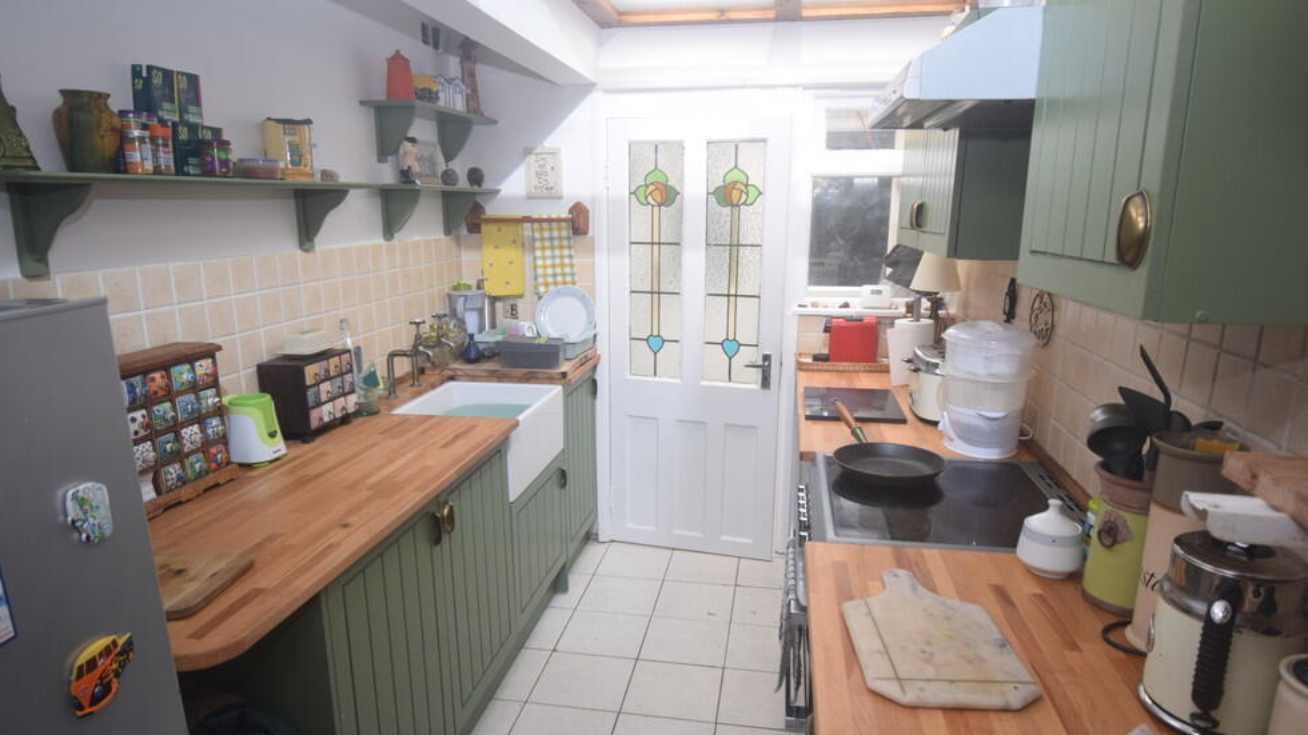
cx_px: 645
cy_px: 392
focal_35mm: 23
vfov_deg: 49.5
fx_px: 798
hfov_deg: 78.7
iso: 400
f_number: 5
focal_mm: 14
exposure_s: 1/80
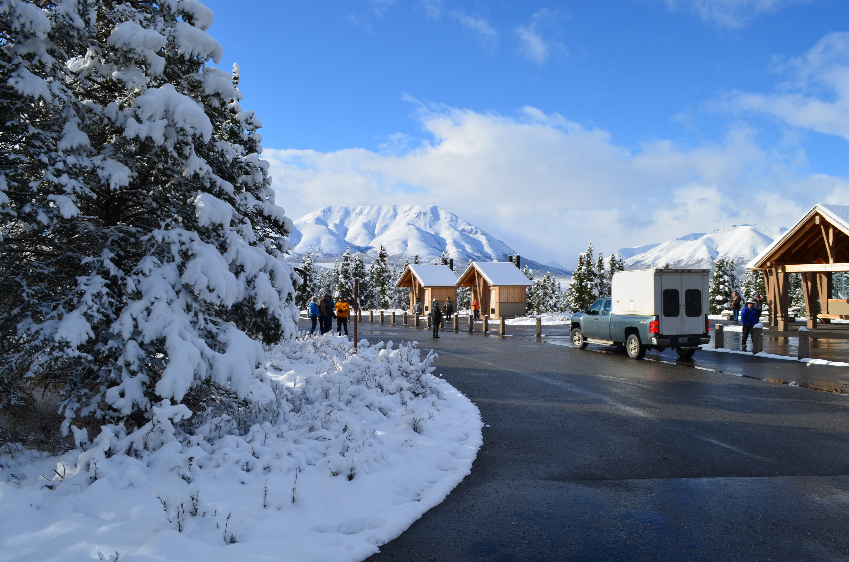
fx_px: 635
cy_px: 281
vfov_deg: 47.7
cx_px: 424
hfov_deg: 67.5
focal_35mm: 27
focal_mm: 18
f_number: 11
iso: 100
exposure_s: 1/160
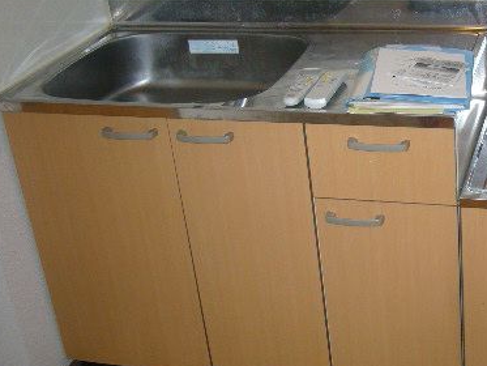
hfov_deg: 31.3
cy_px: 135
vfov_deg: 24.4
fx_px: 844
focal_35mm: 60
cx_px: 390
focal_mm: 5.8
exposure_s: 1/60
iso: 125
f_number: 2.8
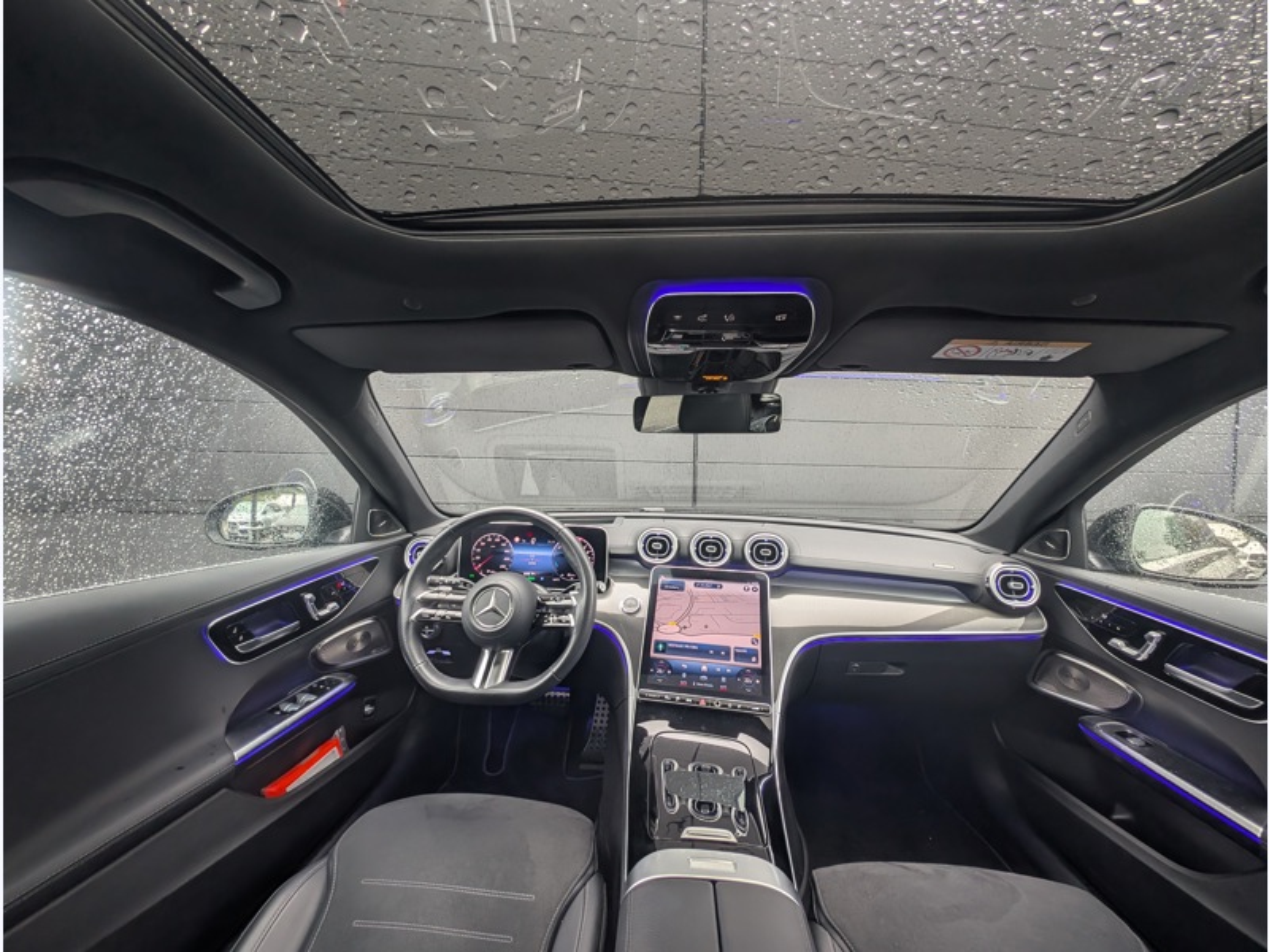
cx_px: 634
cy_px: 476
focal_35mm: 12
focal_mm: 2.23
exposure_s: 1/38.3
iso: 112
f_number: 1.95
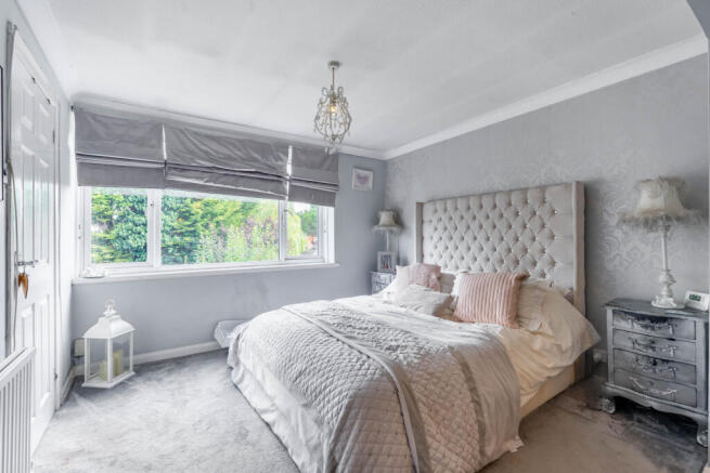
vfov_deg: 73.8
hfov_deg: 96.7
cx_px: 355
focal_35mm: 16
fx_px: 316
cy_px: 236
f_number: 8
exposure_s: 1/40
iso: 320
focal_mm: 16
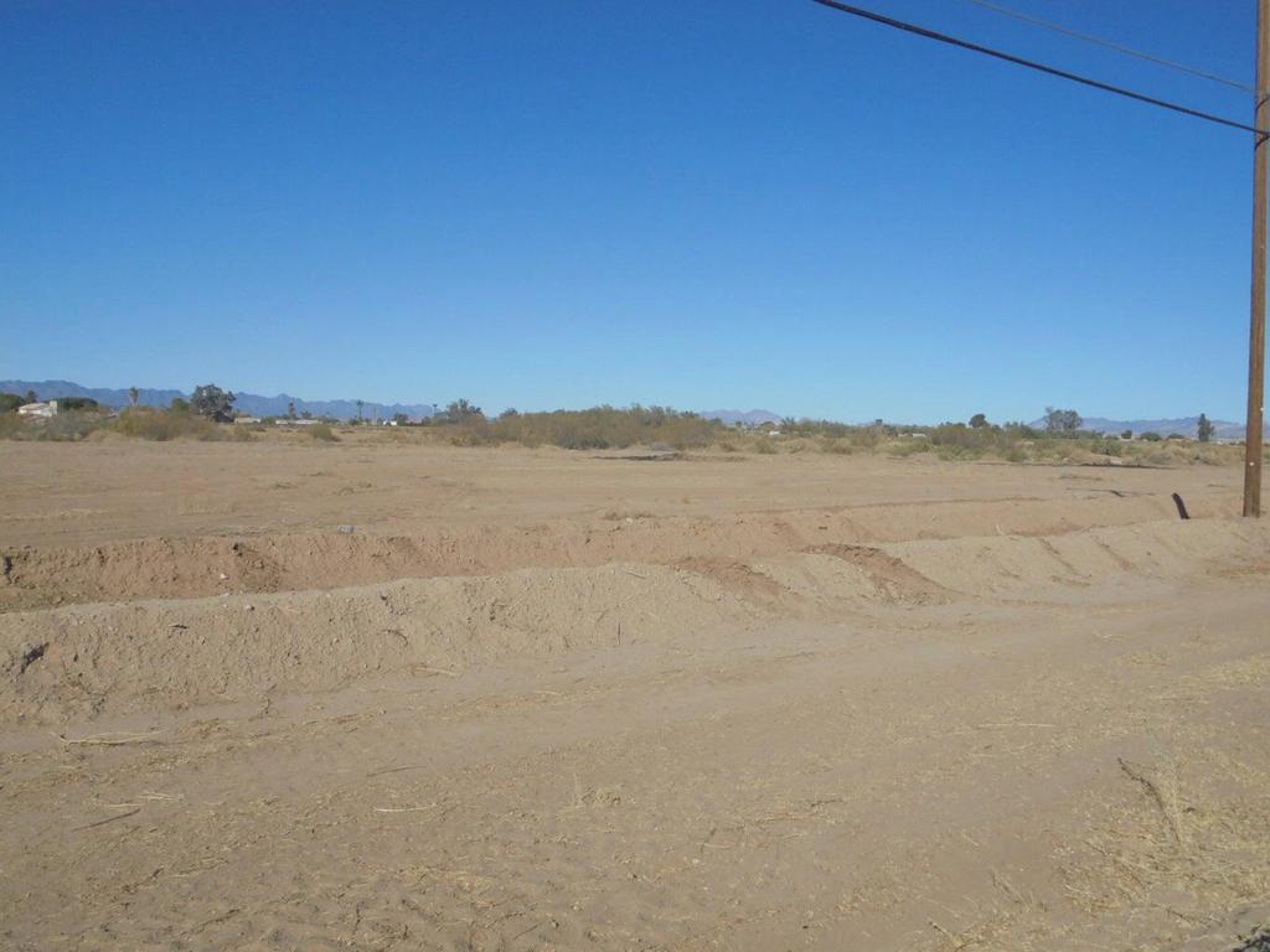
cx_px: 635
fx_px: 1247
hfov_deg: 54.0
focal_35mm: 34
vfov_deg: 41.8
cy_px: 476
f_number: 12.5
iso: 100
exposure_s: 1/160
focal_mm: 6.1
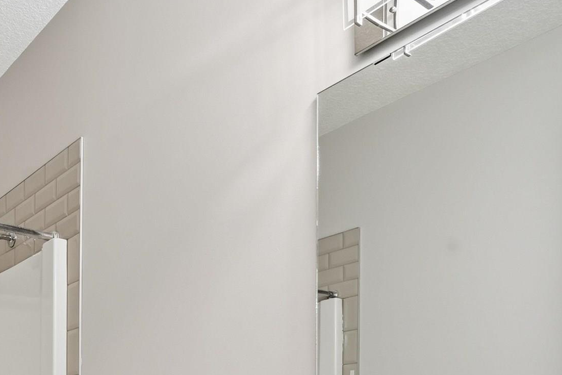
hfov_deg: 45.1
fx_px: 609
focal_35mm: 39
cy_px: 451
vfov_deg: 29.4
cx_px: 60
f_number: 8
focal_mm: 14
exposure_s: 1/13
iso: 100
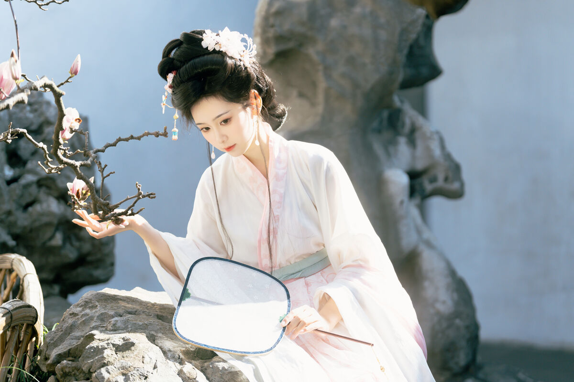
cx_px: 287
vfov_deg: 14.4
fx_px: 1515
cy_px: 191
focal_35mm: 95
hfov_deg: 21.5
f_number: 2.8
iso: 640
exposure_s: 1/2000
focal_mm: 95
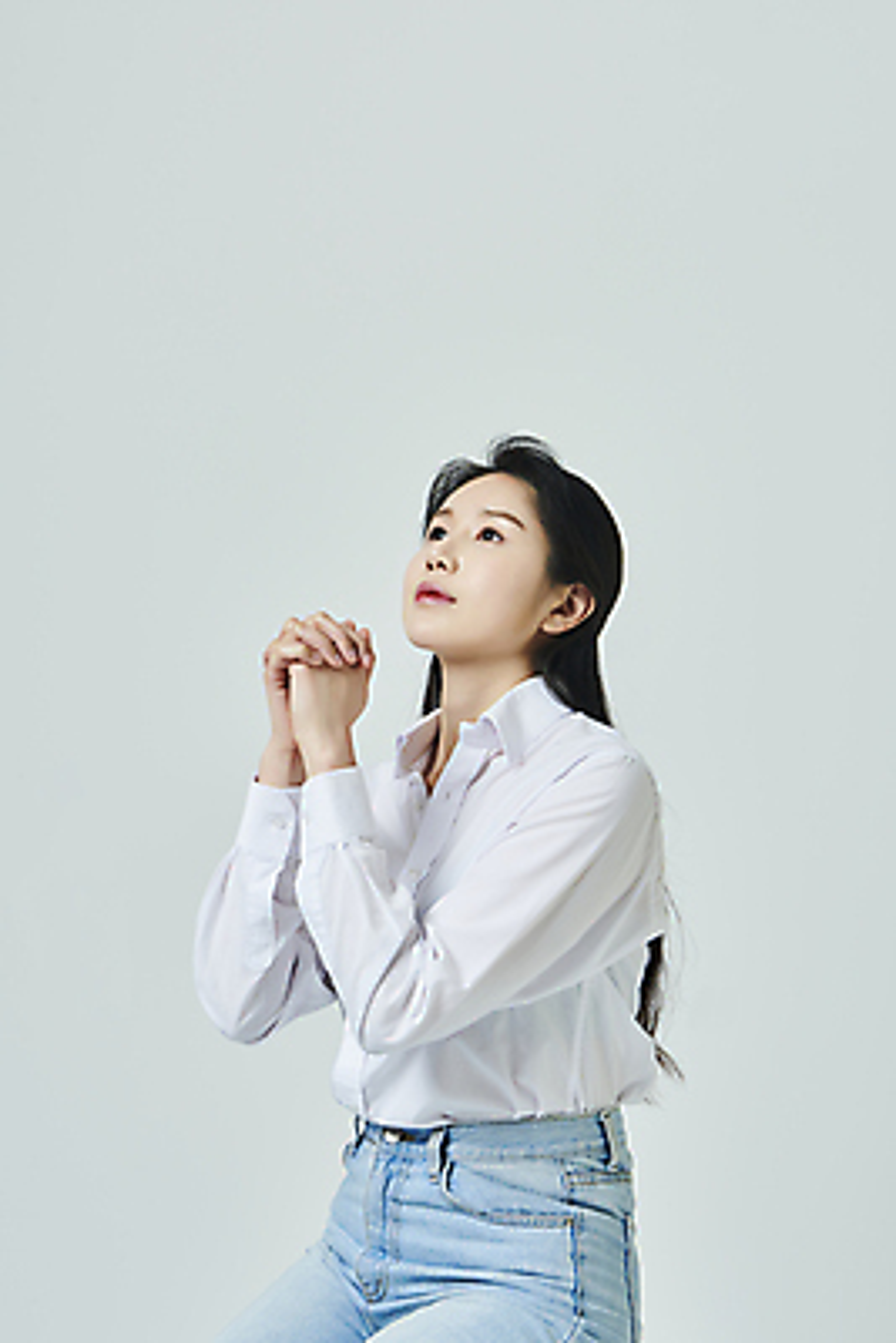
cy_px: 672
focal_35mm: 70
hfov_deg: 19.5
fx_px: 2611
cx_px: 448
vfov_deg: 28.8
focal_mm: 70
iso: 100
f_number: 11
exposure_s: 1/125
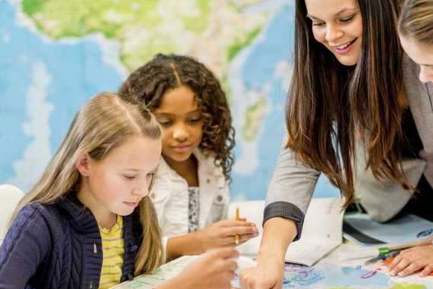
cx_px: 261
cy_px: 166
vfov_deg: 11.2
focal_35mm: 122
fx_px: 1467
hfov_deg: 16.8
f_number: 2
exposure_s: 1/160
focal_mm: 85
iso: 200
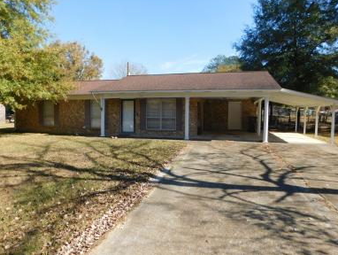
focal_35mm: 24
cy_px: 124
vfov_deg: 57.0
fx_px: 235
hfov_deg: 71.5
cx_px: 176
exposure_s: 1/800
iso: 125
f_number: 3
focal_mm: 4
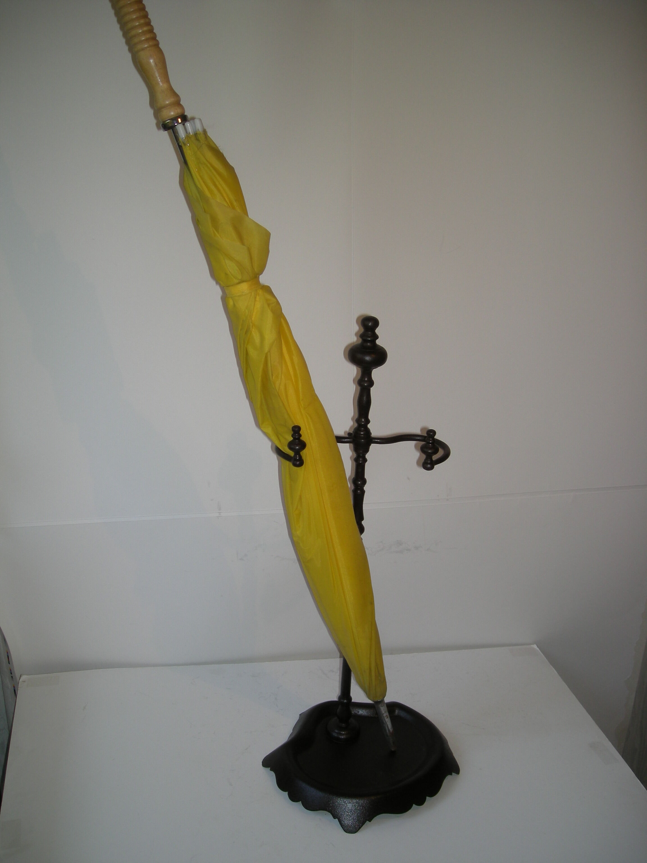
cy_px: 432
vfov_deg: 52.6
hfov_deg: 40.7
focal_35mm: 35
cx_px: 324
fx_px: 872
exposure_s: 1/52.4
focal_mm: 5.7
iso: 50
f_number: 2.8
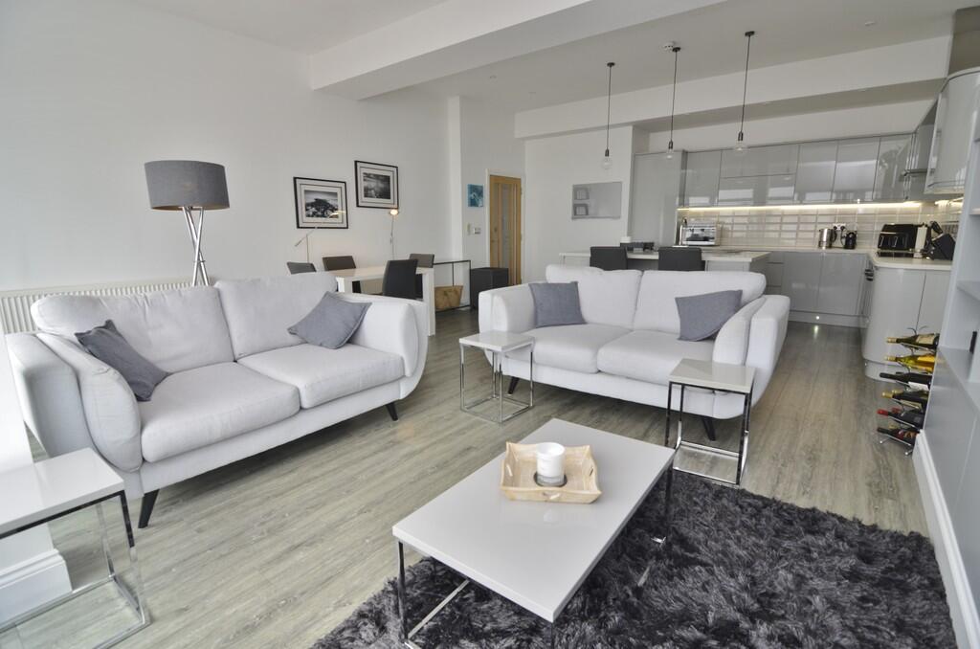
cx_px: 490
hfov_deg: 95.1
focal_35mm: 16
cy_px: 324
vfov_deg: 71.8
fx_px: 448
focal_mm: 11
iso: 200
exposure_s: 1/100
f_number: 5
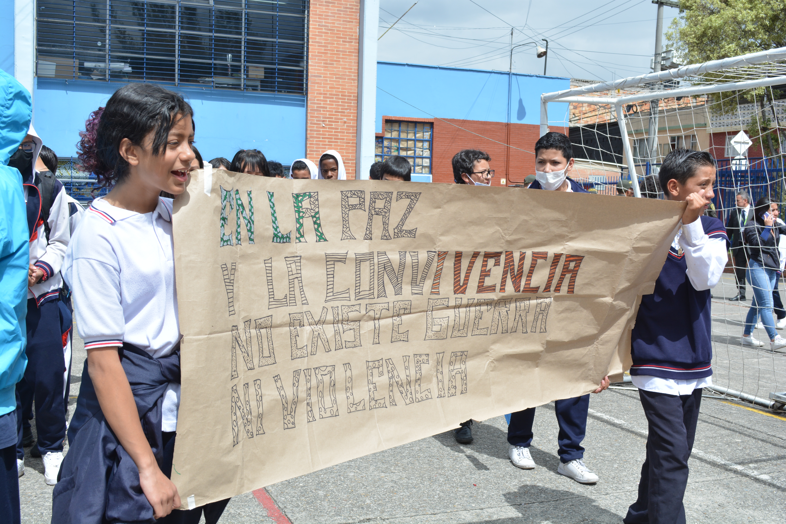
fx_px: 851
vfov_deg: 34.2
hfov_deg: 49.6
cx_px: 393
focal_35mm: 39
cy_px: 262
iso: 250
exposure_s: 1/400
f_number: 8
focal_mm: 26
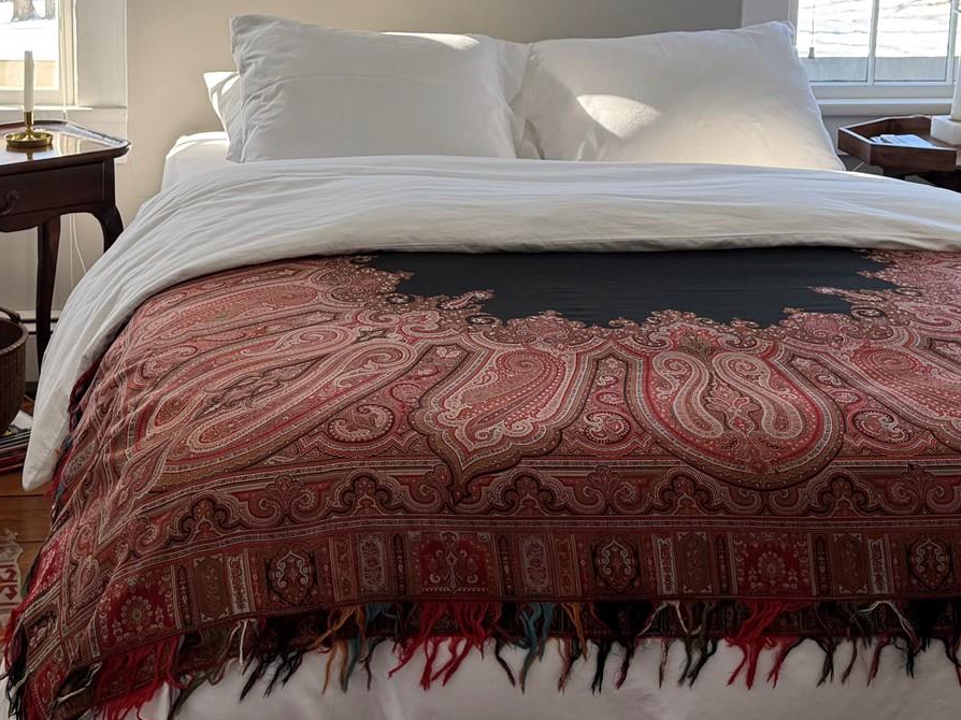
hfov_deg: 34.8
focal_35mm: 55
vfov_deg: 25.7
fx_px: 1526
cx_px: 369
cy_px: 70
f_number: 1.78
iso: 64
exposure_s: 1/220
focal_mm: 6.76
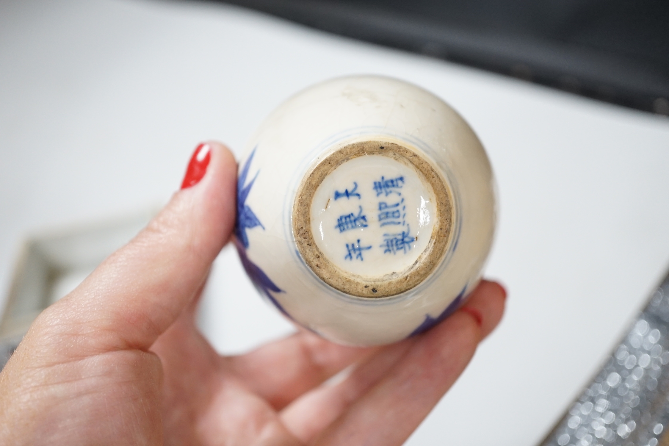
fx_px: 836
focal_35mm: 45
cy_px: 223
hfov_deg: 43.6
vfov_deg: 29.9
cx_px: 334
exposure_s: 1/60
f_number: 3.5
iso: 800
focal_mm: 30
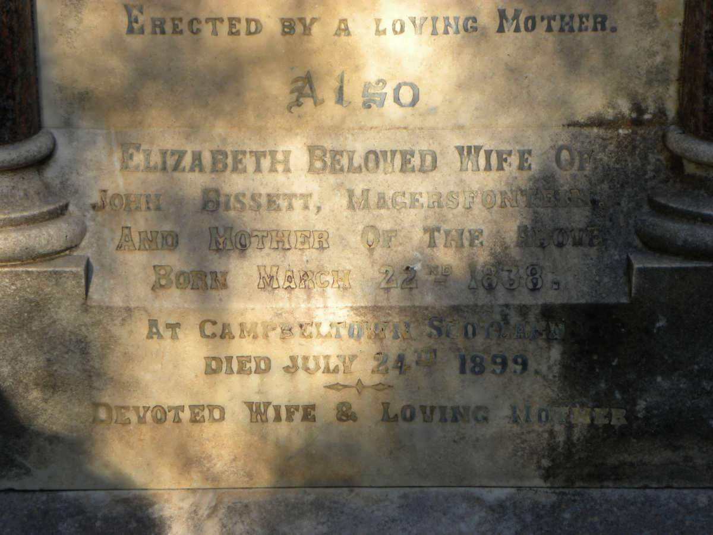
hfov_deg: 16.8
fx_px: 2410
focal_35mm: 117
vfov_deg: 12.7
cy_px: 268
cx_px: 356
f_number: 4
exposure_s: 1/65.4
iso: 64
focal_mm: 20.8
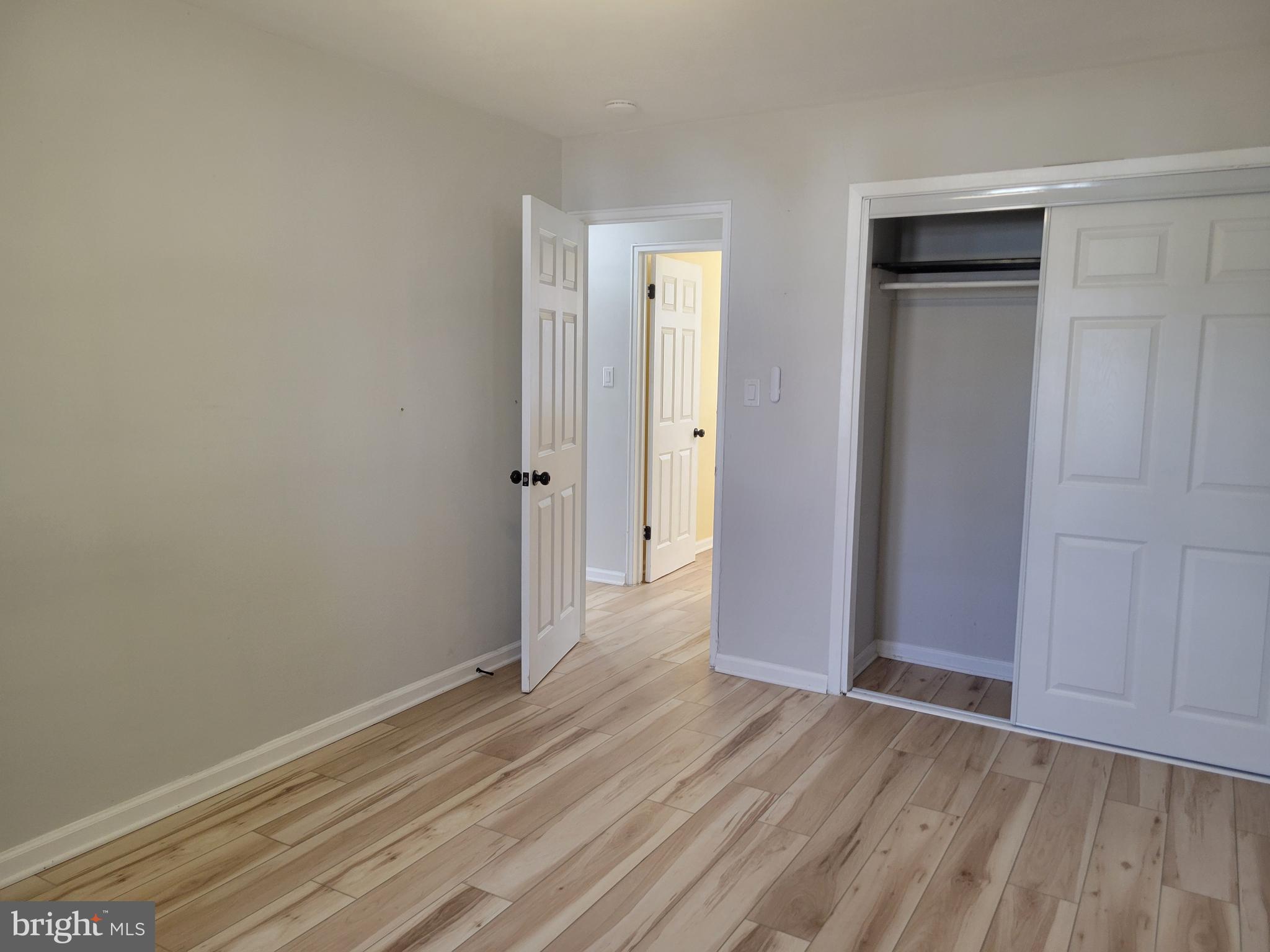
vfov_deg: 53.1
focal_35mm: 26
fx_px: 954
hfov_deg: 67.3
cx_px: 635
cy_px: 476
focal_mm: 5.4
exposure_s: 1/120
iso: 160
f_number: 1.8
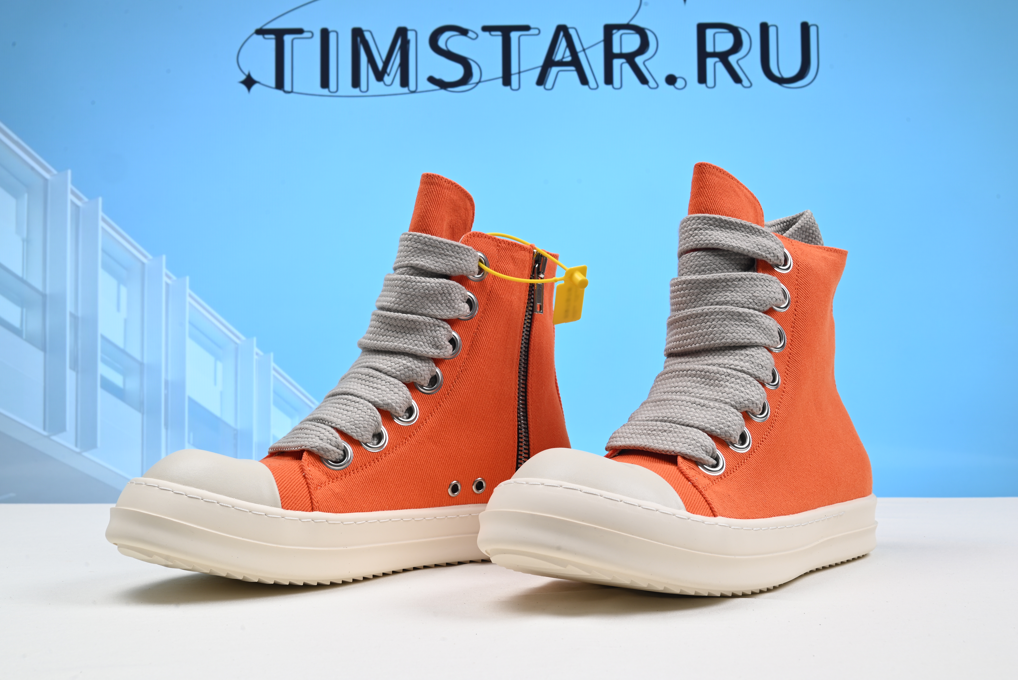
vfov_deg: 33.4
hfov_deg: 48.4
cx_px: 509
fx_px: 1131
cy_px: 340
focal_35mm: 40
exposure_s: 1/2.5
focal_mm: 40
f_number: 16
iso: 100
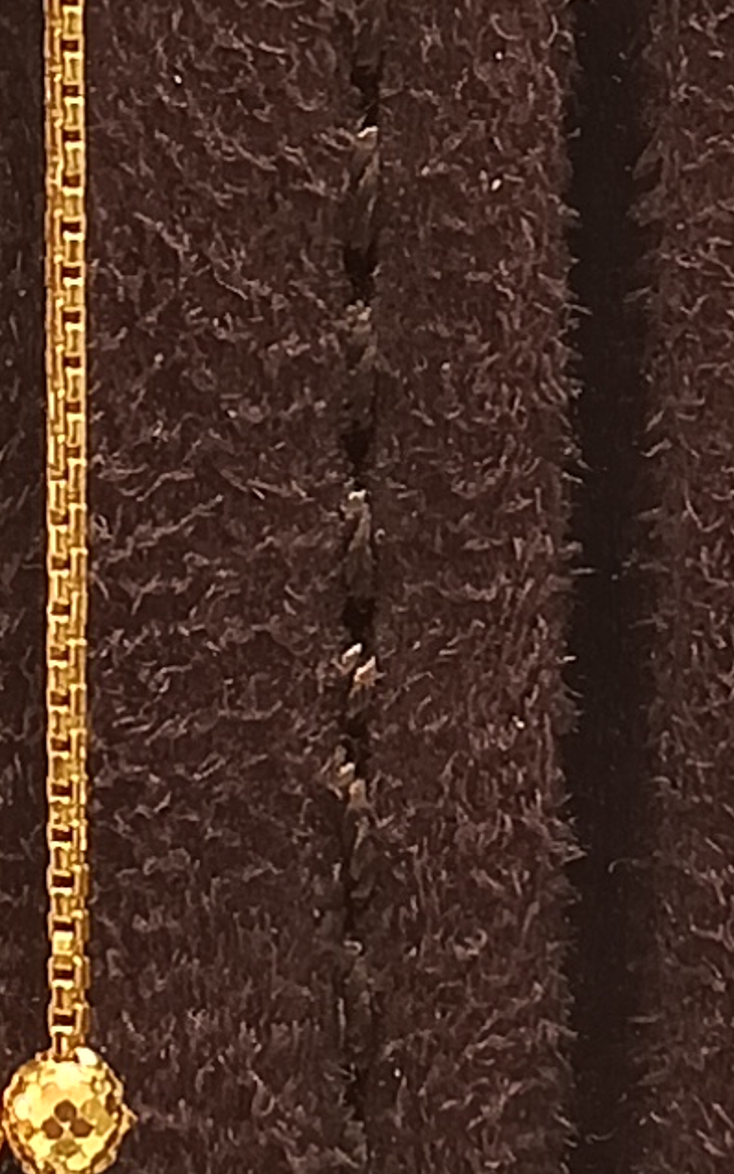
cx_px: 207
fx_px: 4704
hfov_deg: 8.9
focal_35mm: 147
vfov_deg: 14.2
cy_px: 287
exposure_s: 1/50
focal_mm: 3.61
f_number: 1.8
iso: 80
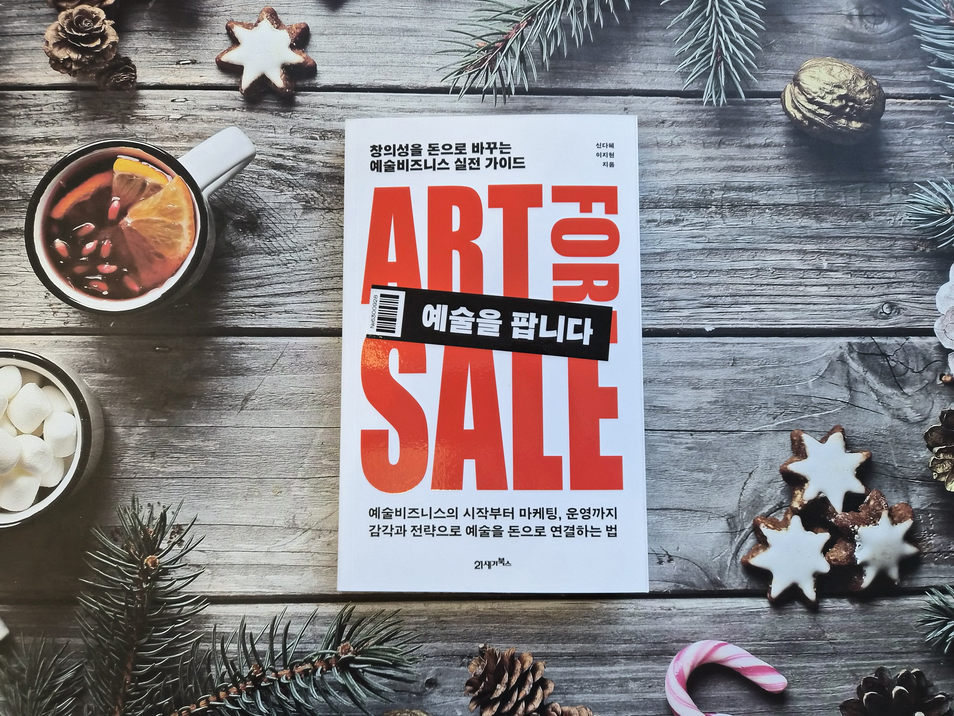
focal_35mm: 23
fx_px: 634
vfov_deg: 58.9
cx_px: 477
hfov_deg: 73.9
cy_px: 358
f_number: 1.8
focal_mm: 5.4
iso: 320
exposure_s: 1/120
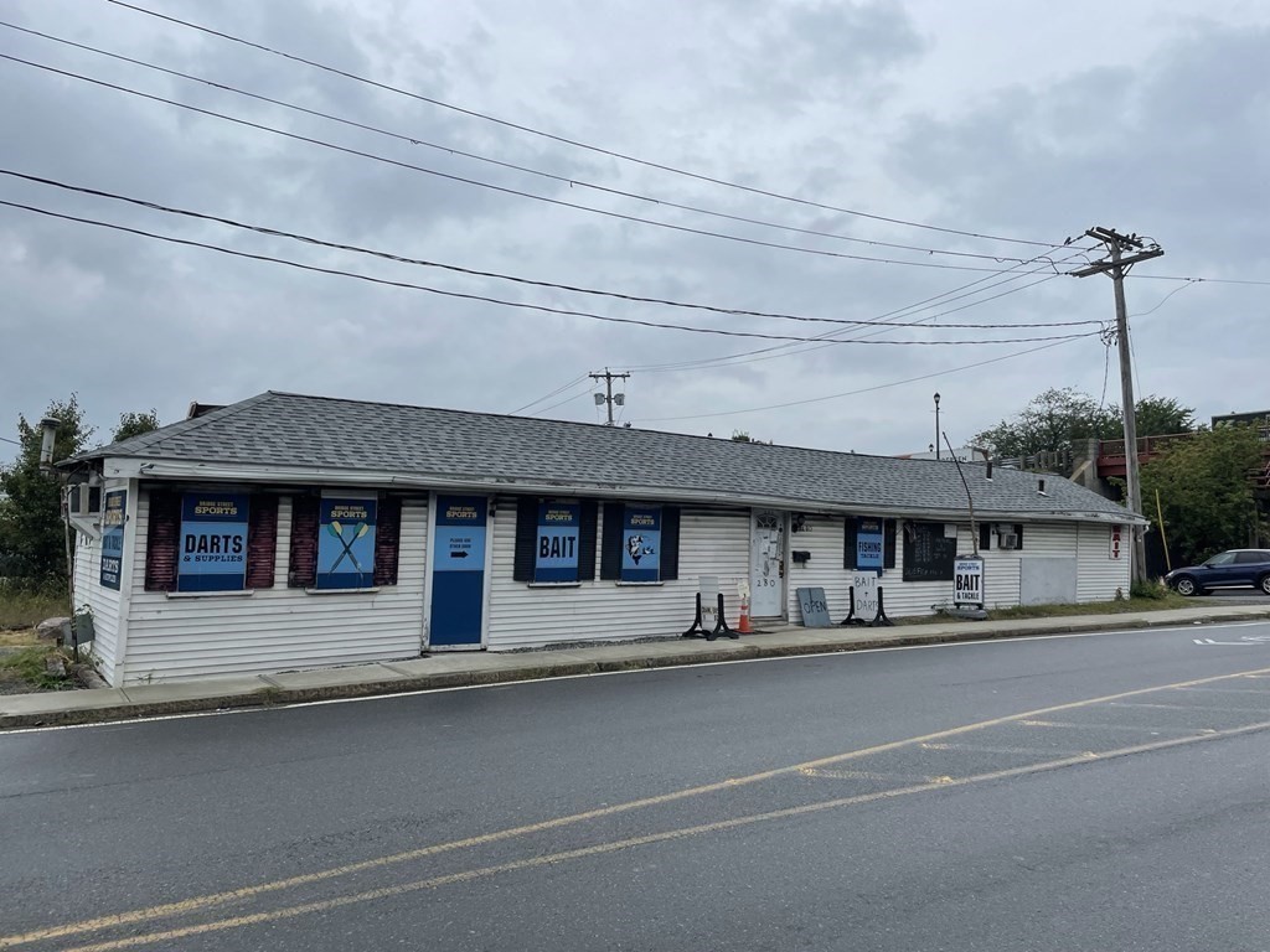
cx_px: 635
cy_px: 476
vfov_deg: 53.1
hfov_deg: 67.3
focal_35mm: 26
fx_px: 954
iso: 32
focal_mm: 4.2
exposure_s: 1/2959
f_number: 1.6
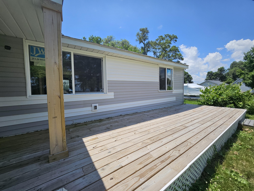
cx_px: 127
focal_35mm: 13
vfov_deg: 89.9
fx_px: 95
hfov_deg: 106.2
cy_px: 96
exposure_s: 1/1225
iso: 32
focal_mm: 1.7
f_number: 2.2
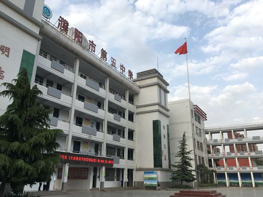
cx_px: 132
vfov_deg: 48.2
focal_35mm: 29
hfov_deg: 61.7
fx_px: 220
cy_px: 98
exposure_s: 1/499
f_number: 2.2
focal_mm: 4.15
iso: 25
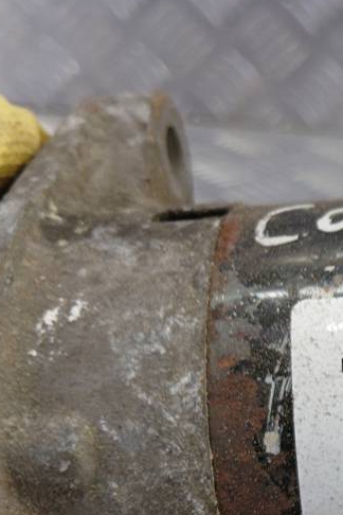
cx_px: 499
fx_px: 815
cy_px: 367
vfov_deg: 34.5
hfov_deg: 20.7
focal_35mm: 57
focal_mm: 3.98
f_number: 1.8
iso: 64
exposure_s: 1/50
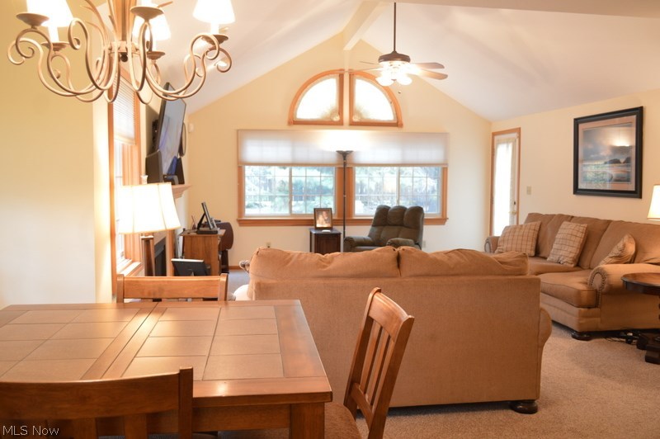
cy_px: 220
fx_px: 550
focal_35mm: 30
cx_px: 330
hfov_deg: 62.0
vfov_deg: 43.5
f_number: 3.8
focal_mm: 20
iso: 500
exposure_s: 1/15
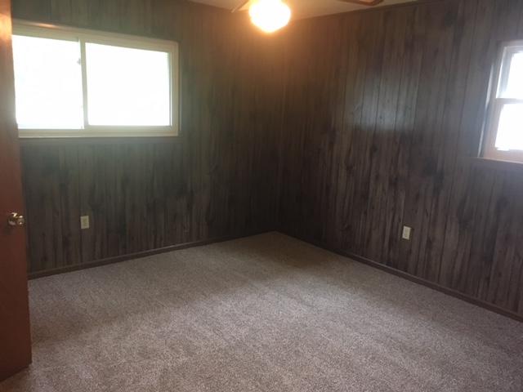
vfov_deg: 48.2
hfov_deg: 61.7
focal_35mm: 29
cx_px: 262
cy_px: 196
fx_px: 438
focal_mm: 4.15
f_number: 2.2
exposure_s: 1/15
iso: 200
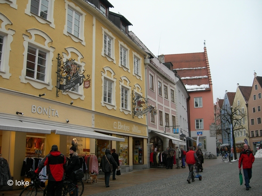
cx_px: 131
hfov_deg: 49.0
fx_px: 288
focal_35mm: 38
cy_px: 98
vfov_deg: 37.7
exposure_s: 1/126
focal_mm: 7.8
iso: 50
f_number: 2.8
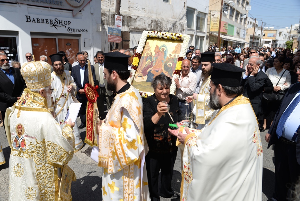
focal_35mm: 26
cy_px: 100
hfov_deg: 69.4
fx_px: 217
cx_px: 150
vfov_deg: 49.6
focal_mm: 26
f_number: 7.1
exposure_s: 1/500
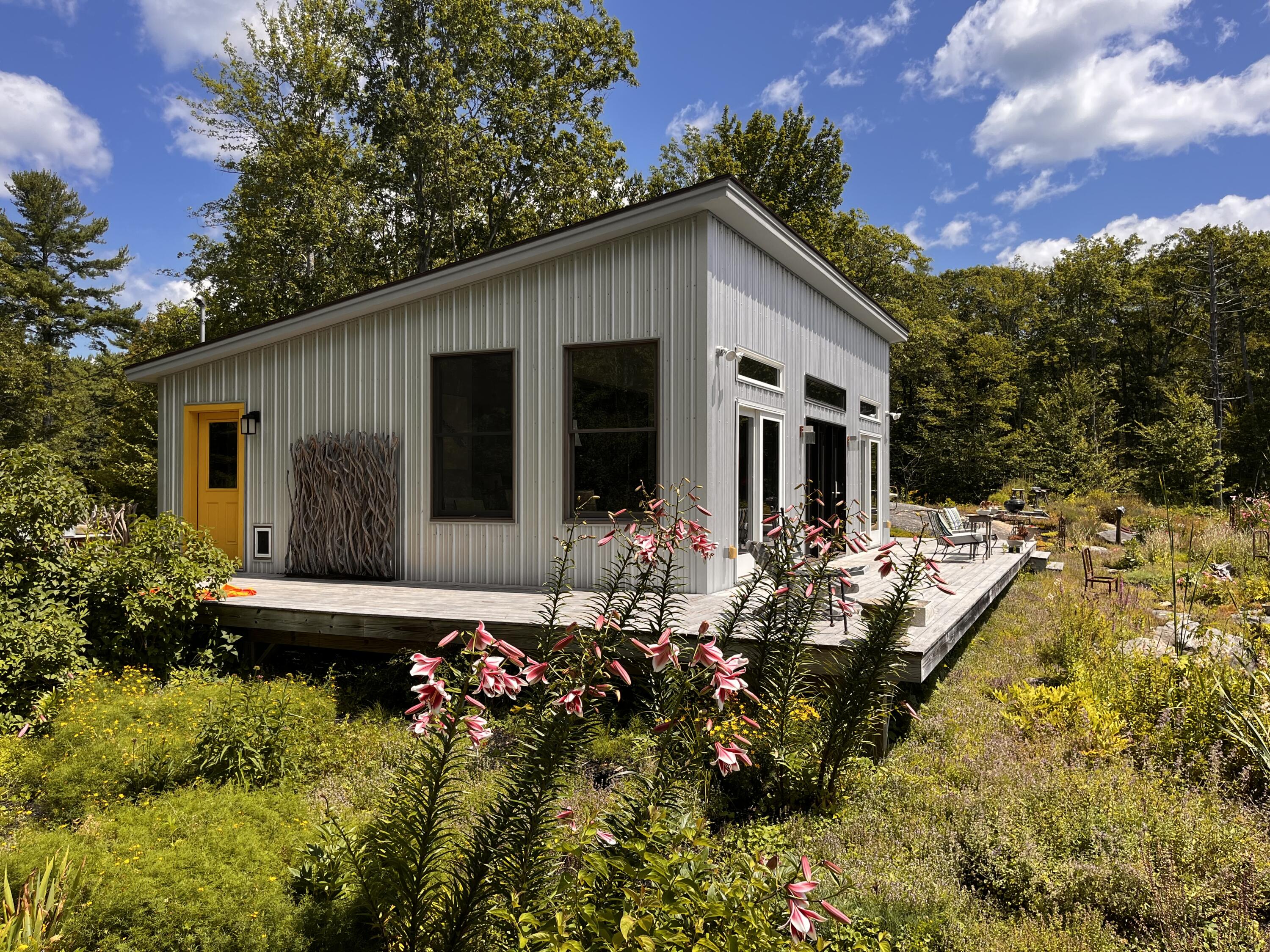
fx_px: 954
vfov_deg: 53.1
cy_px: 476
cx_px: 635
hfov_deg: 67.3
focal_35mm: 26
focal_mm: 5.1
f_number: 1.6
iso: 50
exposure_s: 1/2571
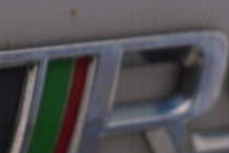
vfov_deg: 6.0
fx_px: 1450
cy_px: 182
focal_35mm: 228
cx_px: -18
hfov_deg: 9.0
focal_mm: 24
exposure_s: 1/100
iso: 125
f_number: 4.5
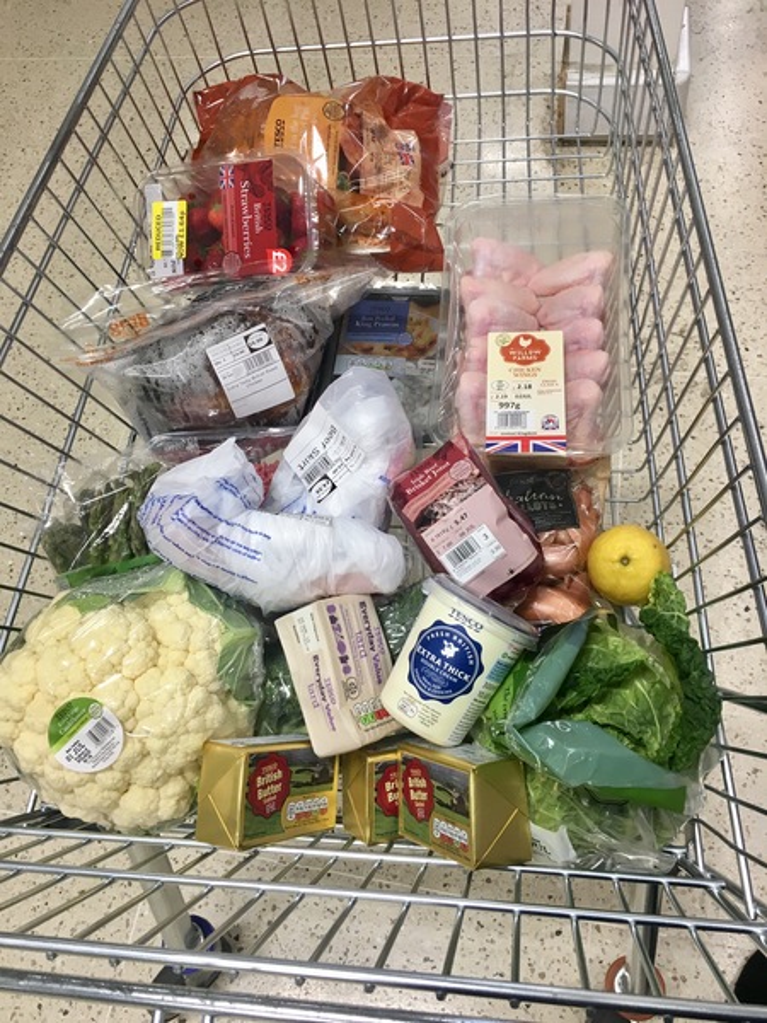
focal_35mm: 29
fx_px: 857
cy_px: 512
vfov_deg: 61.7
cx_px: 384
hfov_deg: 48.2
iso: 32
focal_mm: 4.15
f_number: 2.2
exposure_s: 1/33
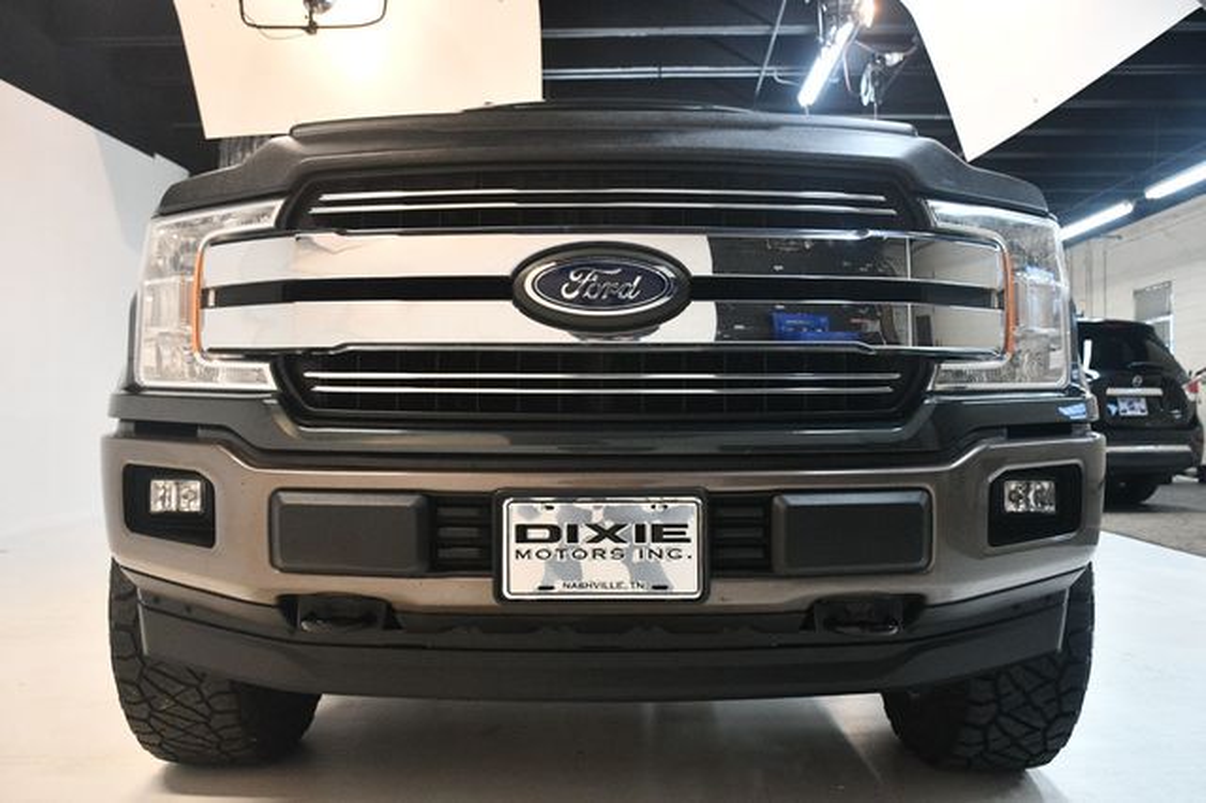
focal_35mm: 33
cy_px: 402
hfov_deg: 57.2
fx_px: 1105
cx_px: 603
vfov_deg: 39.9
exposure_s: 1/125
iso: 2200
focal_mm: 22
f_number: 3.5
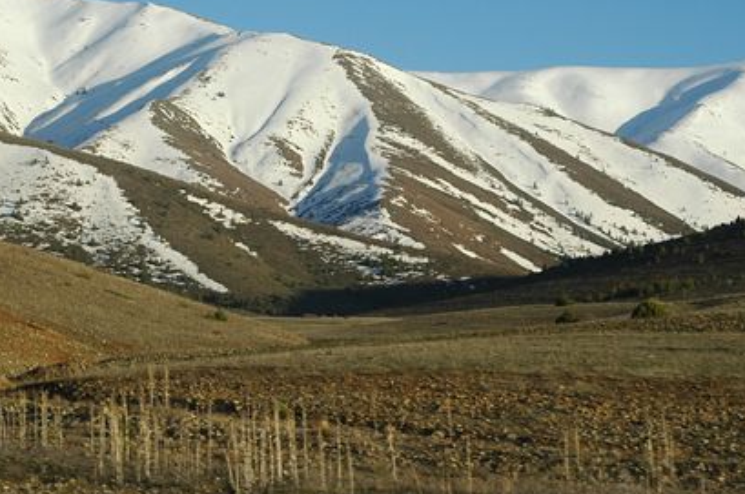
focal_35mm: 110
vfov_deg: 12.4
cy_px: 201
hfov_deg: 18.6
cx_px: 250
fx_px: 2272
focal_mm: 50
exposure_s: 1/500
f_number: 4.5
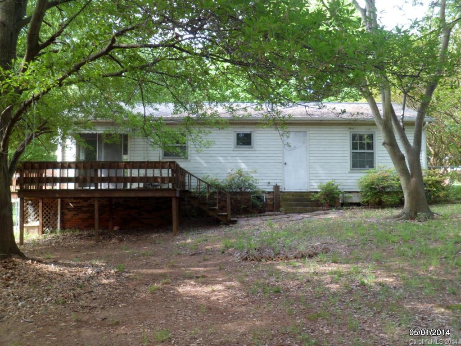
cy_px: 173
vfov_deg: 39.7
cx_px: 230
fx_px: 479
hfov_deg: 51.4
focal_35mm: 36
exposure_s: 1/45
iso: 100
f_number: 3.8
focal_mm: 6.6
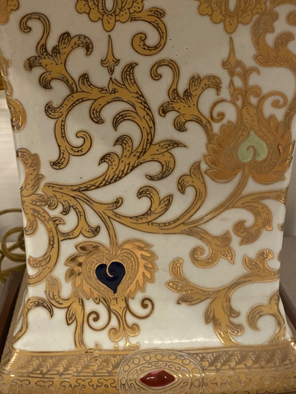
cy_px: 112
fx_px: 672
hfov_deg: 24.8
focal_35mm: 59
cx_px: 120
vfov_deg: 32.2
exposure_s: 1/60
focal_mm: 4.25
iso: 320
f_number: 1.8
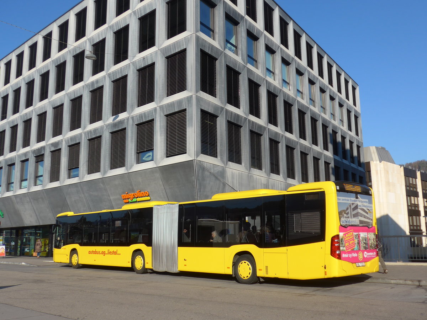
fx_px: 444
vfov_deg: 39.7
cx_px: 214
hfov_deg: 51.4
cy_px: 160
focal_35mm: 36
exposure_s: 1/1600
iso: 80
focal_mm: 7.5
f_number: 2.8
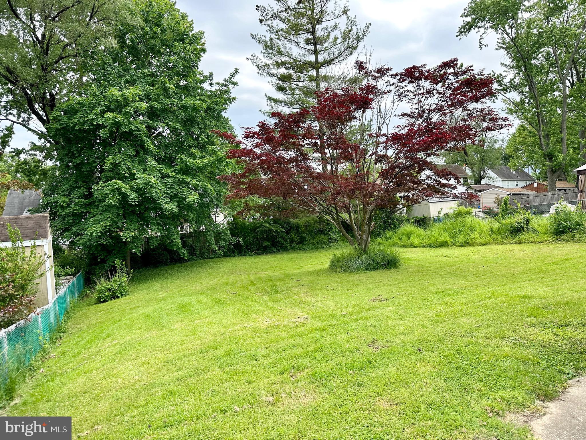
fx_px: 406
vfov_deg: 56.8
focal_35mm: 24
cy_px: 220
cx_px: 293
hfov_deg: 71.6
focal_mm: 6.86
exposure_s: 1/1241
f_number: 1.78
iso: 80
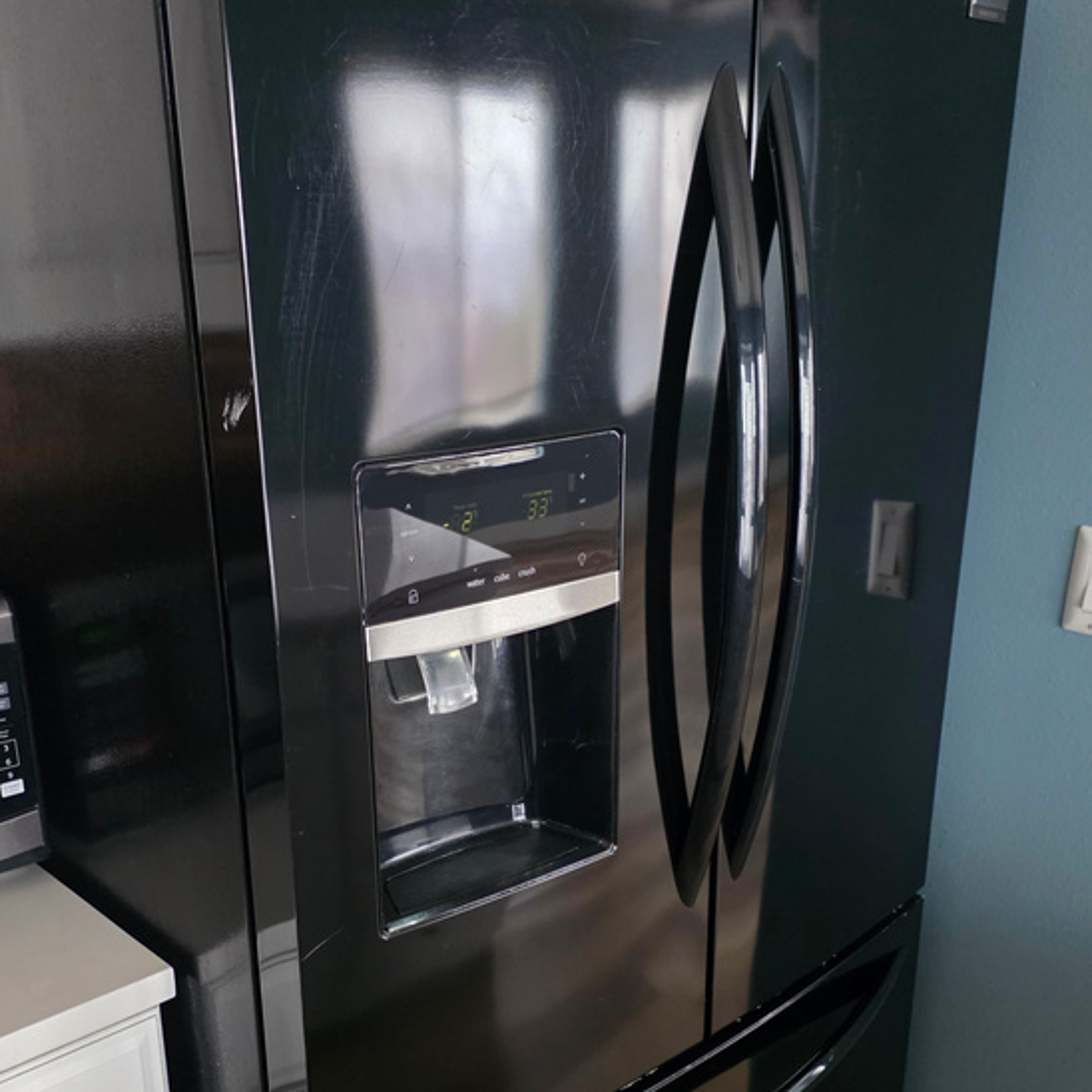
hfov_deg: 43.9
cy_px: 719
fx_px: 1356
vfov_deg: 43.3
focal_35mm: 38
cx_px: 536
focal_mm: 6.3
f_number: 1.7
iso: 1600
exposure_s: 1/120
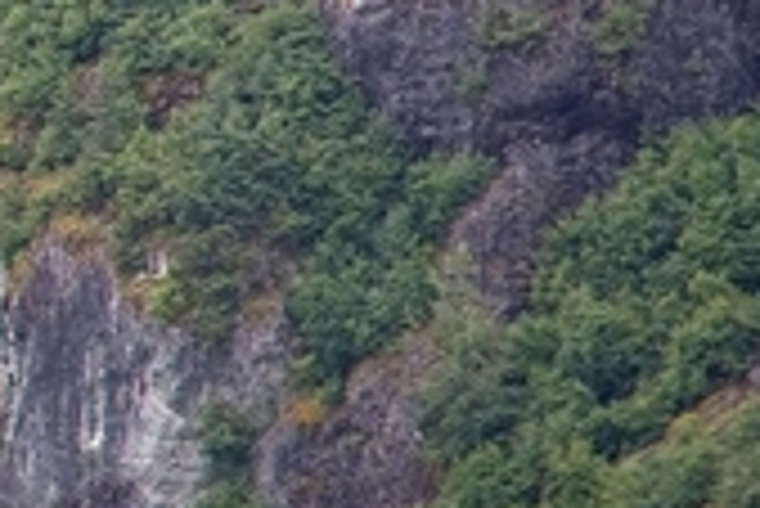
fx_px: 19227
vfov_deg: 1.5
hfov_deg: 2.2
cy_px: -85
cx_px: -1731
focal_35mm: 910
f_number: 4
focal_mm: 120
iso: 160
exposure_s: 1/250
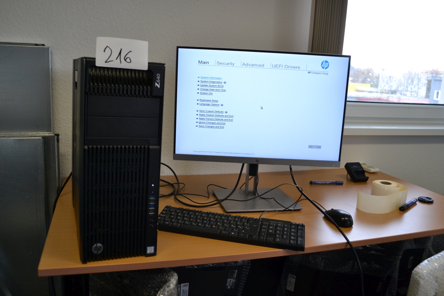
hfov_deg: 61.9
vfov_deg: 43.6
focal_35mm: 30
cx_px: 222
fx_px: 370
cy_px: 148
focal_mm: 20
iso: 400
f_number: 4
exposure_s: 1/60
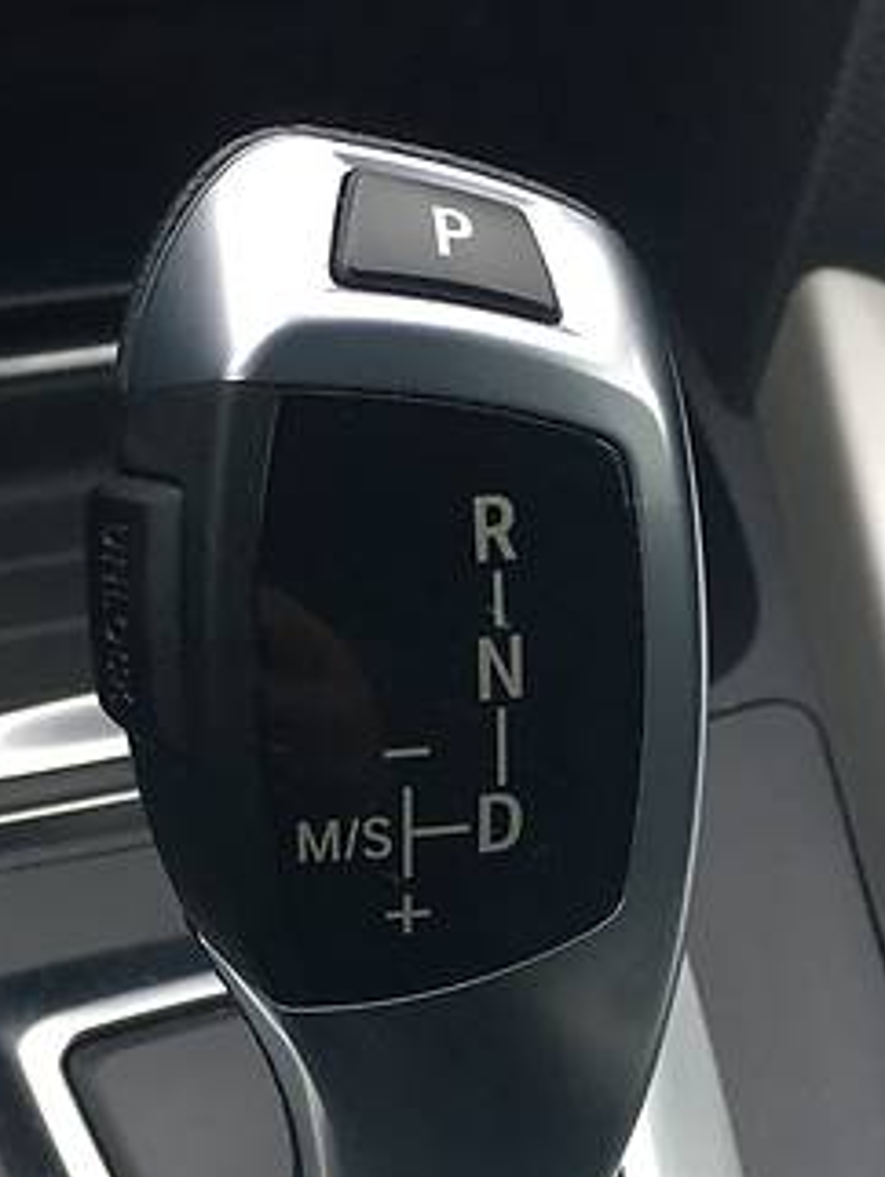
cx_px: 453
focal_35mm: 54
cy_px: 859
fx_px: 1838
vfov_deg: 34.9
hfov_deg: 27.1
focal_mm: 4.2
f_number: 2.2
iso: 50
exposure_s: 1/33
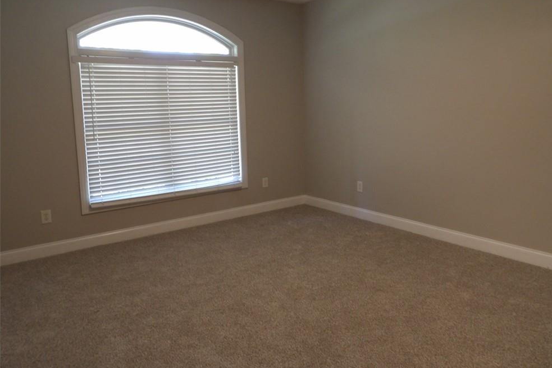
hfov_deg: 69.4
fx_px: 399
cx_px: 287
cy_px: 156
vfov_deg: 49.4
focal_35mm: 26
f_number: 3.2
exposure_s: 1/21
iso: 200
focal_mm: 4.3
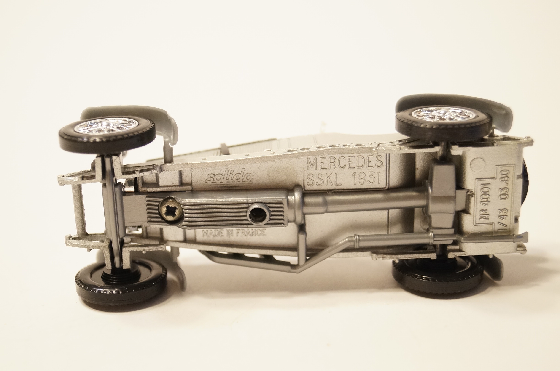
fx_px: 932
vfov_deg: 22.5
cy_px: 186
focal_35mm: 60
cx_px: 280
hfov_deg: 33.4
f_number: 5
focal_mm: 40
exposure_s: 1/80
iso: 1000
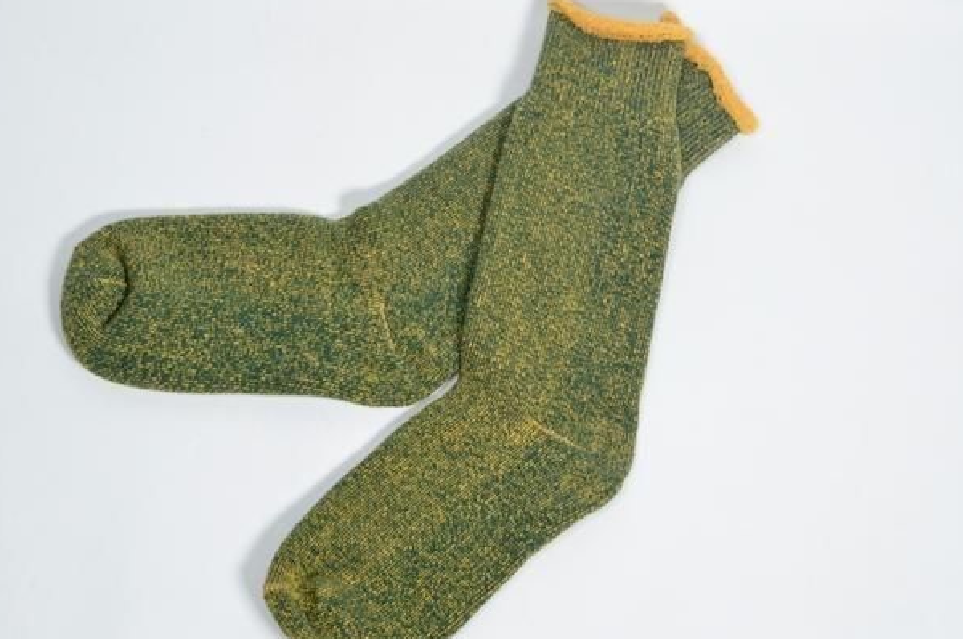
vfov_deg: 17.0
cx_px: 522
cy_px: 281
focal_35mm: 80
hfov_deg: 25.4
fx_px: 2137
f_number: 5.6
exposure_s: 1/125
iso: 800
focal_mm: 40
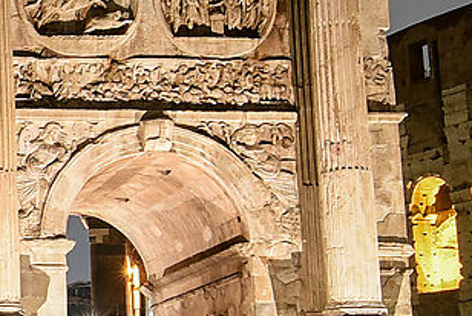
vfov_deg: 12.6
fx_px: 1430
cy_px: 210
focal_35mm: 109
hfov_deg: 17.0
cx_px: -238
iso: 100
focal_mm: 14
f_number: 7.1
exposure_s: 30
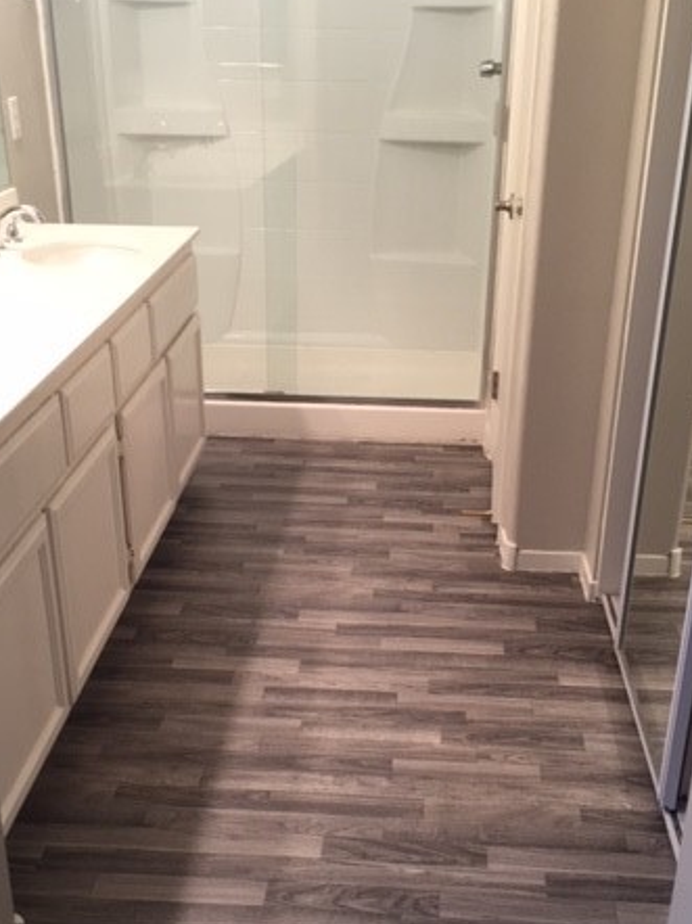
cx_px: 368
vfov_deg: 44.5
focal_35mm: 42
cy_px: 577
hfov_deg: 34.3
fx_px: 1121
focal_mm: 4.15
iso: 80
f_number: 2.2
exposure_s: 1/30
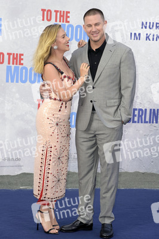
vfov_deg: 21.5
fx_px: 630
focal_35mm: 95
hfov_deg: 14.4
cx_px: 80
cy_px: 120
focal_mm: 95
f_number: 7.1
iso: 400
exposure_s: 1/250
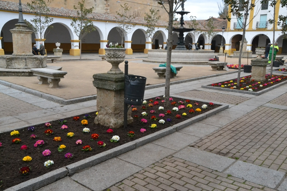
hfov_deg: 53.1
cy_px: 96
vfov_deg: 36.9
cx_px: 144
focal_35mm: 36
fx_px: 287
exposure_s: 1/1000
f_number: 16
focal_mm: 24
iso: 3200
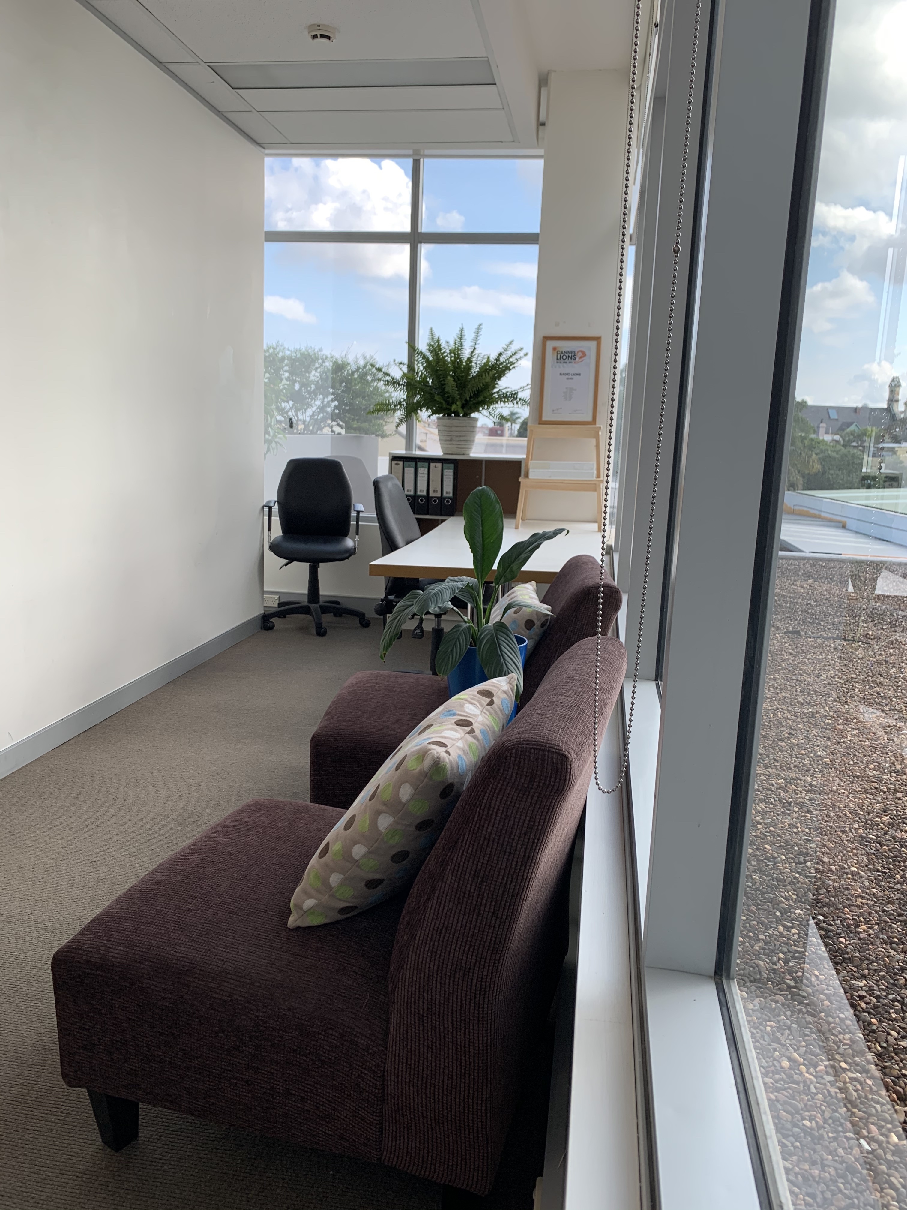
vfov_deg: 67.3
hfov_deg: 53.1
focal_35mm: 26
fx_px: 908
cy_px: 605
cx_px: 454
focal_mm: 4.25
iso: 40
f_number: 1.8
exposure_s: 1/121
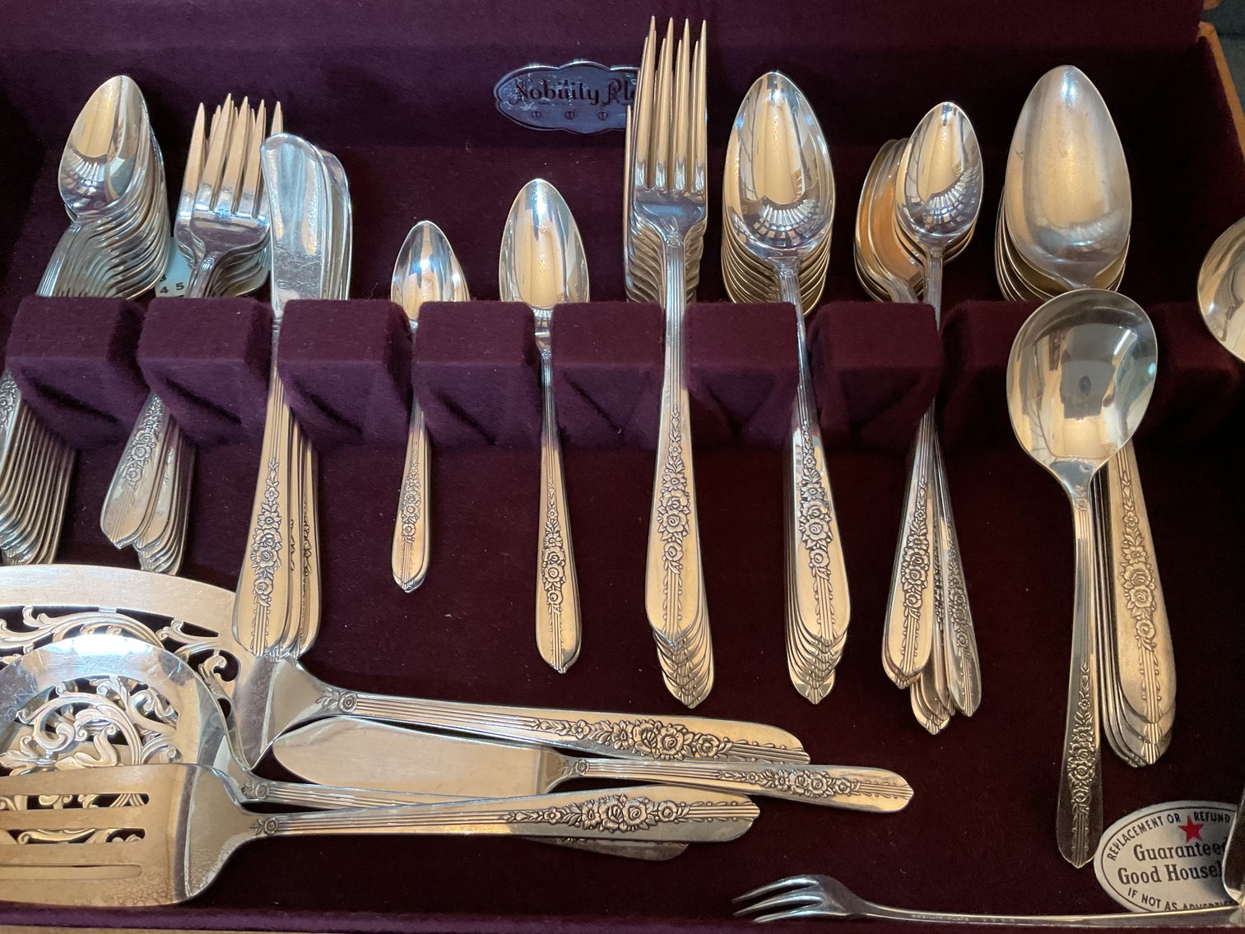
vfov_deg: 48.2
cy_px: 467
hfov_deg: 61.7
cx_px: 622
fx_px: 1043
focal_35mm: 29
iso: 160
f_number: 1.8
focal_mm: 3
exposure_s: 1/50
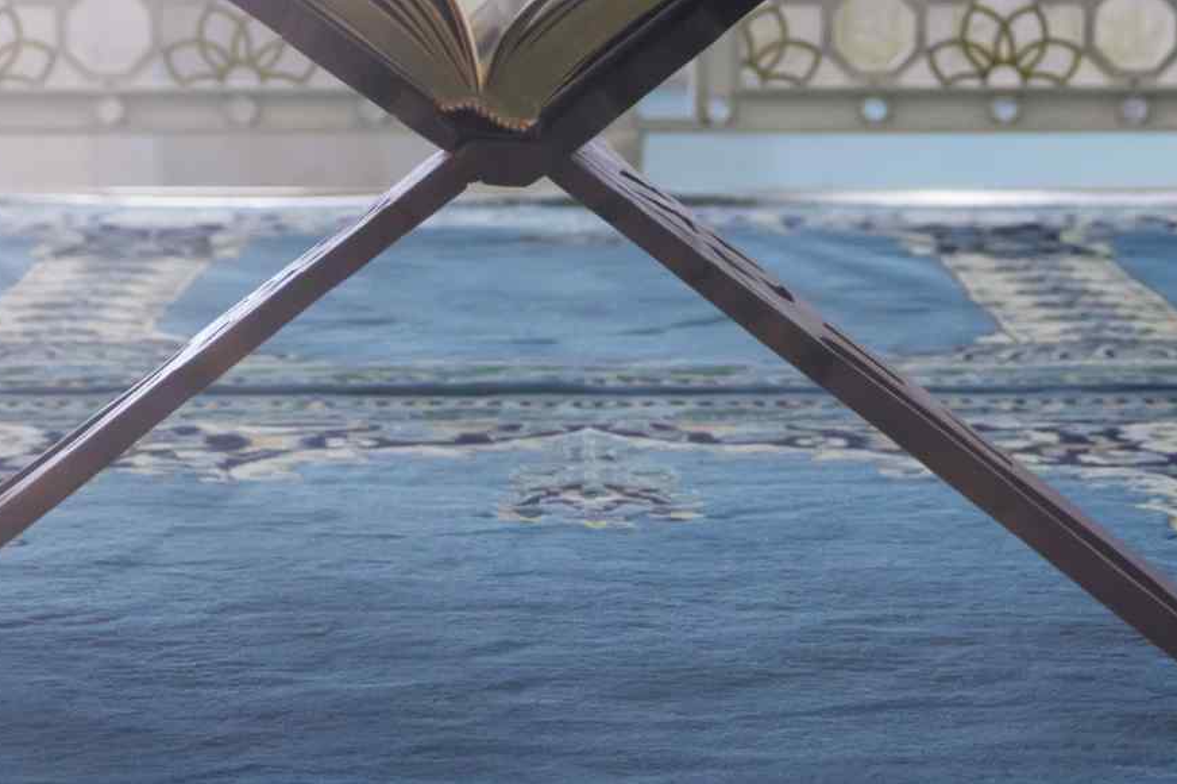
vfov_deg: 12.8
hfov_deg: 19.3
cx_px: 601
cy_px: 16
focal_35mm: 106
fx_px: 3465
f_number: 4
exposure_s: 1/60
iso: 1000
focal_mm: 28
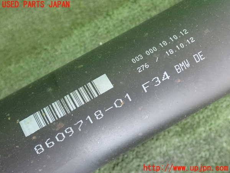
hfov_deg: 49.0
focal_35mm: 38
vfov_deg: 37.7
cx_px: 115
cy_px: 86
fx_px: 252
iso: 1250
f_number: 2.7
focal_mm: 6.83
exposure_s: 1/125
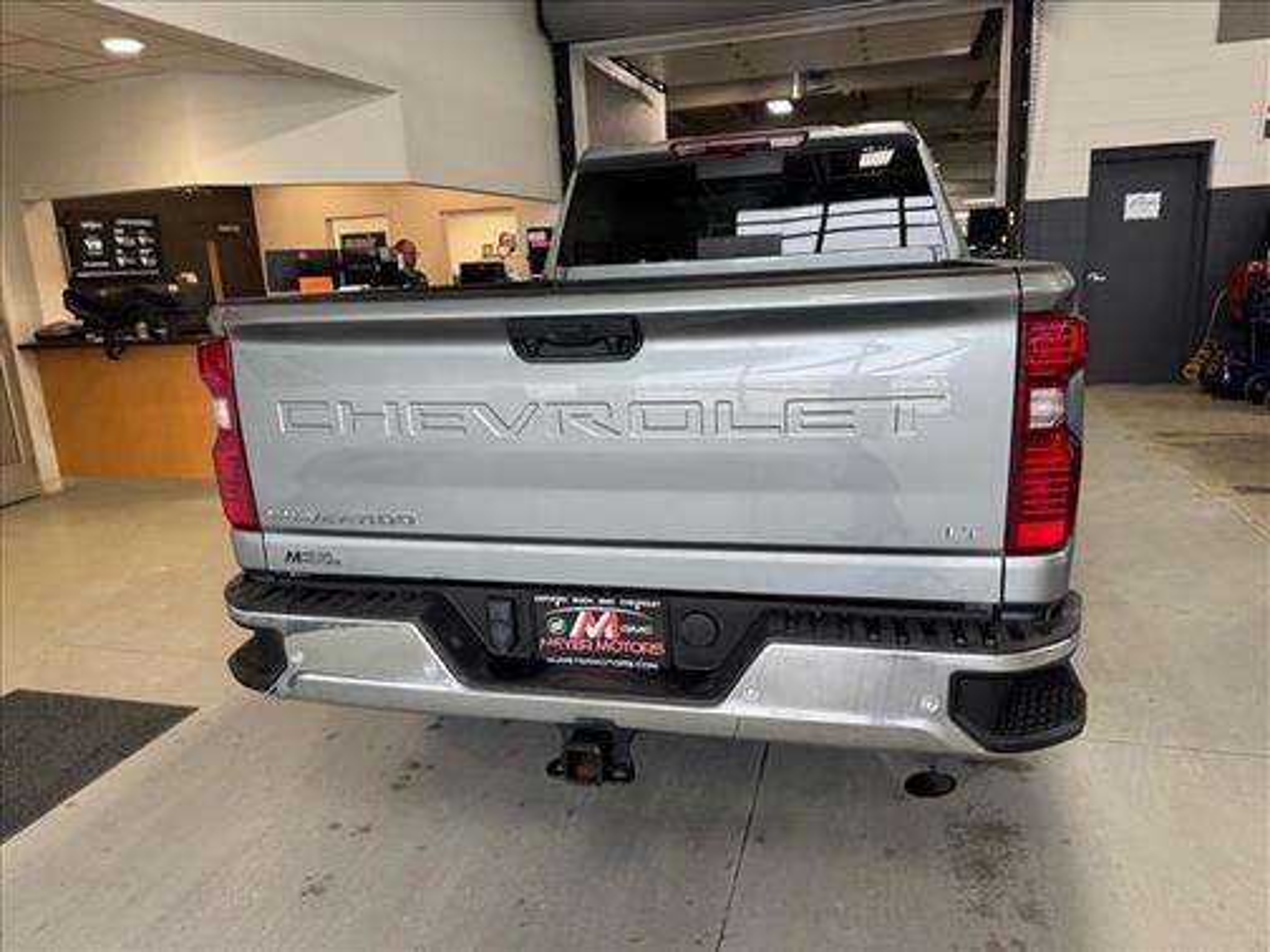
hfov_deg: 71.6
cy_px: 476
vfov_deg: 56.8
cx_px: 635
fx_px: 881
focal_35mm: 24
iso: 160
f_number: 1.78
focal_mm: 6.76
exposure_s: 1/120
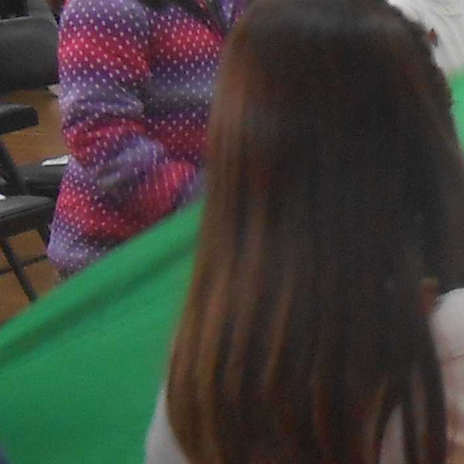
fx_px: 2244
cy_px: 292
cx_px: 780
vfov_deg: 11.8
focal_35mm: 148
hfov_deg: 11.1
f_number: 3.5
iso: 200
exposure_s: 1/30
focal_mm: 4.6
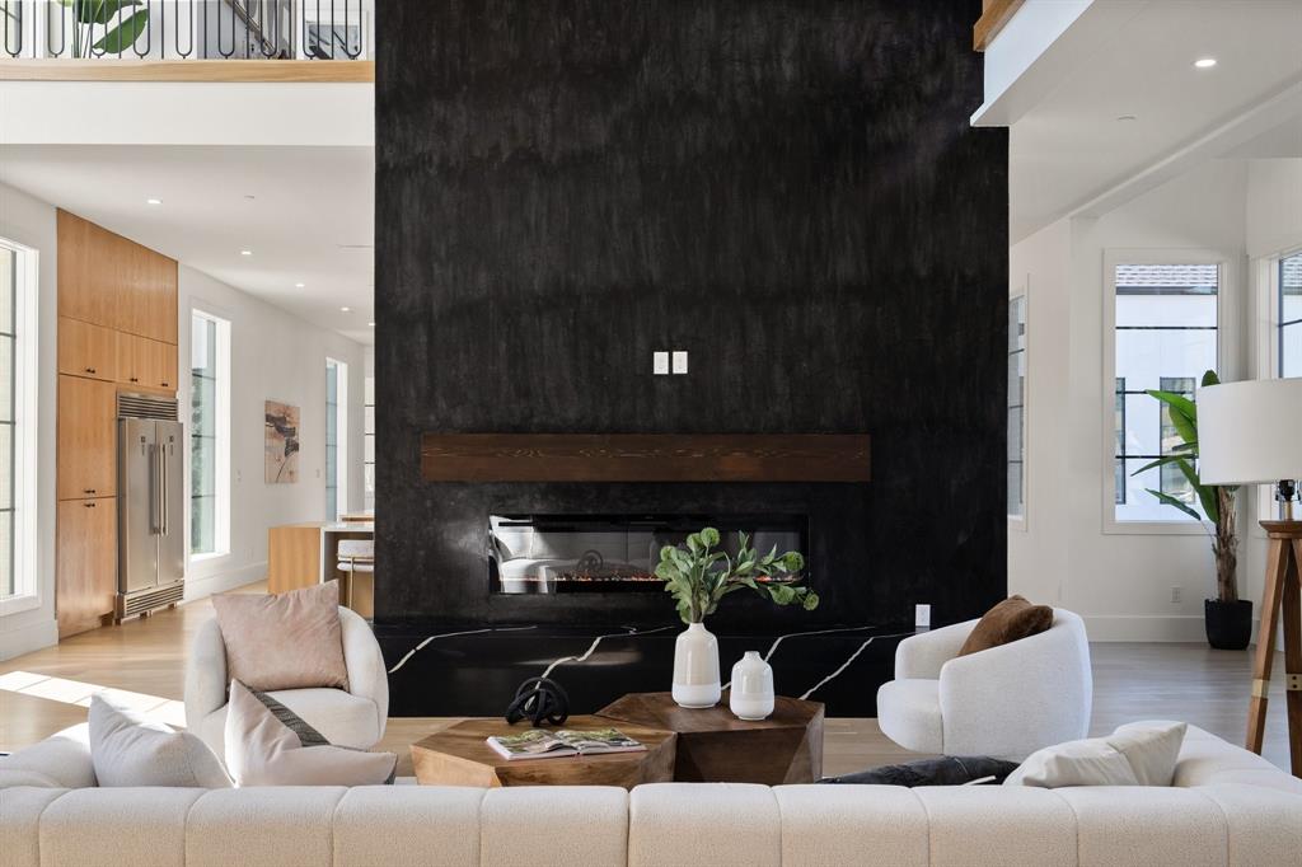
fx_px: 1302
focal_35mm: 36
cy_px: 434
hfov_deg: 53.1
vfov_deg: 36.8
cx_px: 651
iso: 400
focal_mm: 24
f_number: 6.3
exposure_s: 1/10
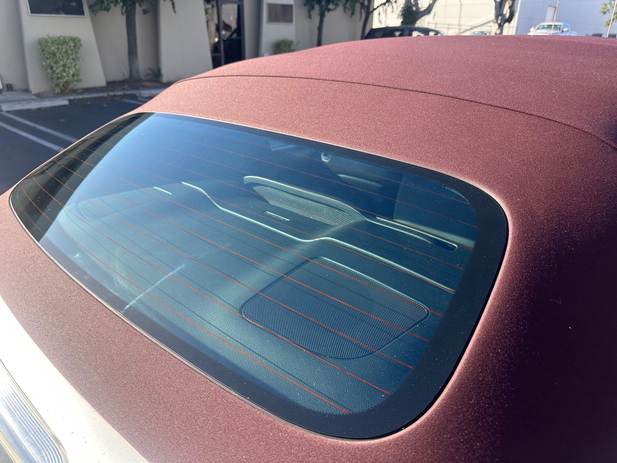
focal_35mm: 24
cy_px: 232
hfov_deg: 71.6
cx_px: 308
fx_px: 428
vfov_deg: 56.8
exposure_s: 1/952
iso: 80
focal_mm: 6.86
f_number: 1.78
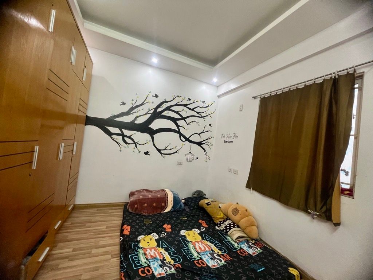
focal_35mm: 13
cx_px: 186
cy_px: 140
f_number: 1.8
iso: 200
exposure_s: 1/50
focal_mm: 1.57
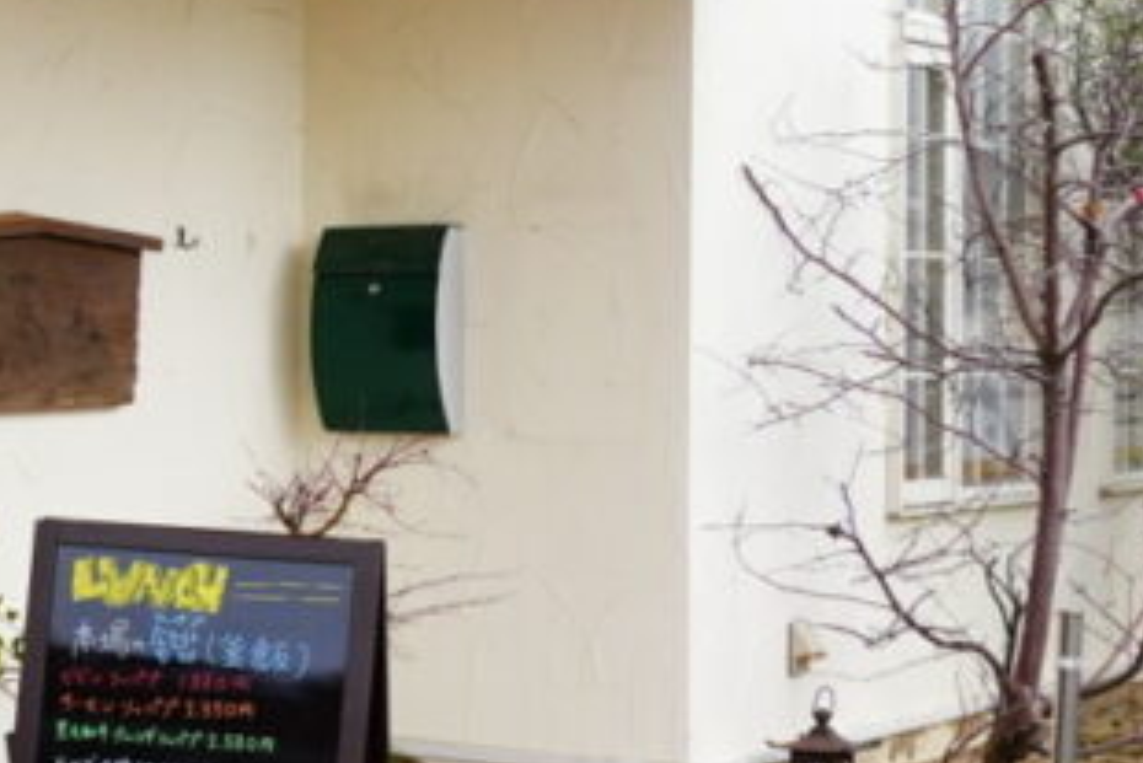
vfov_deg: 13.8
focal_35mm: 99
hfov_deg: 19.3
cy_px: 282
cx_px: -251
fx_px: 3145
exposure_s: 1/200
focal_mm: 16
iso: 400
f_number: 5.6
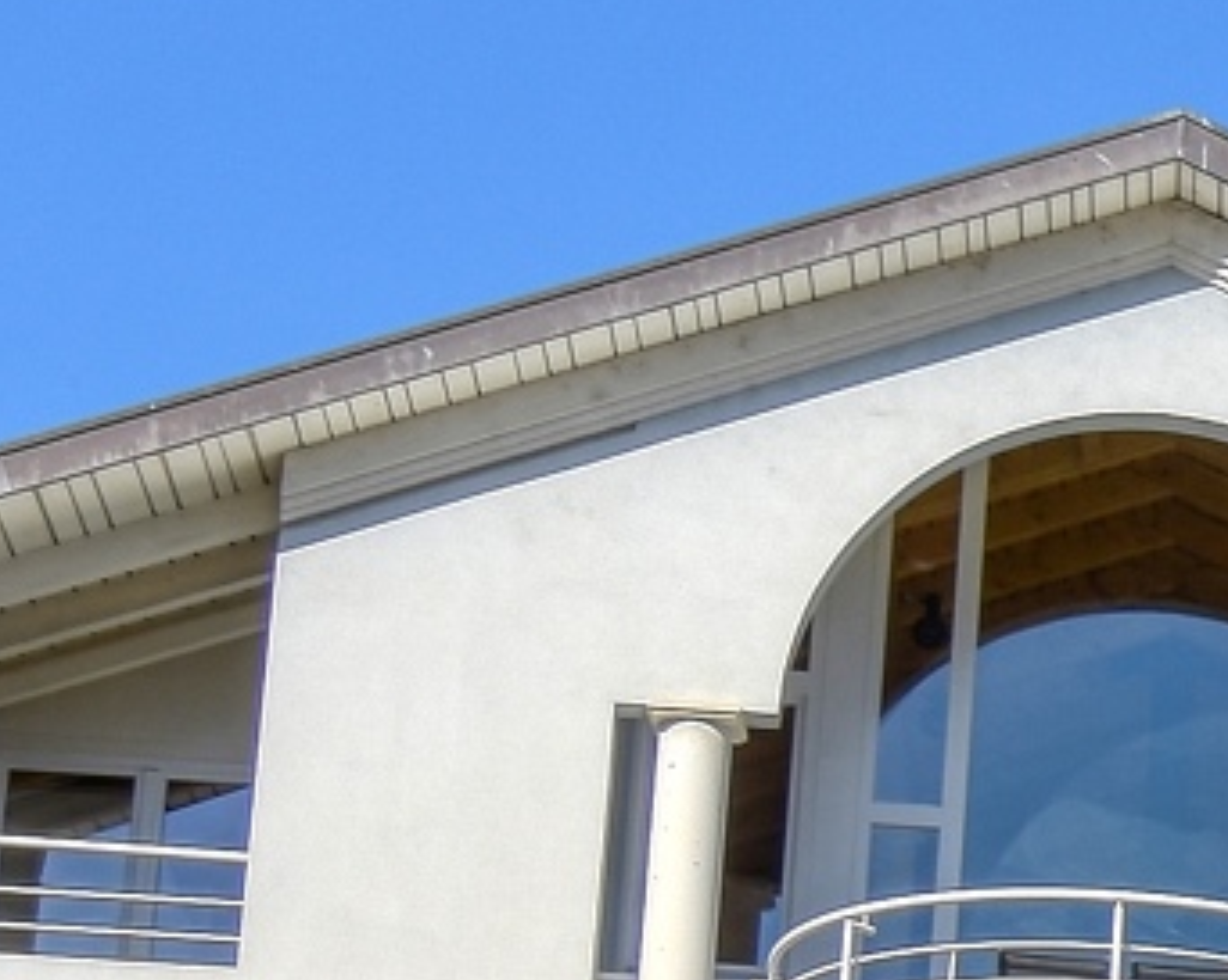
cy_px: 1229
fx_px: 7662
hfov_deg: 8.4
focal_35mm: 211
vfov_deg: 7.3
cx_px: 2973
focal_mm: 20
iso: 100
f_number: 11
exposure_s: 1/500
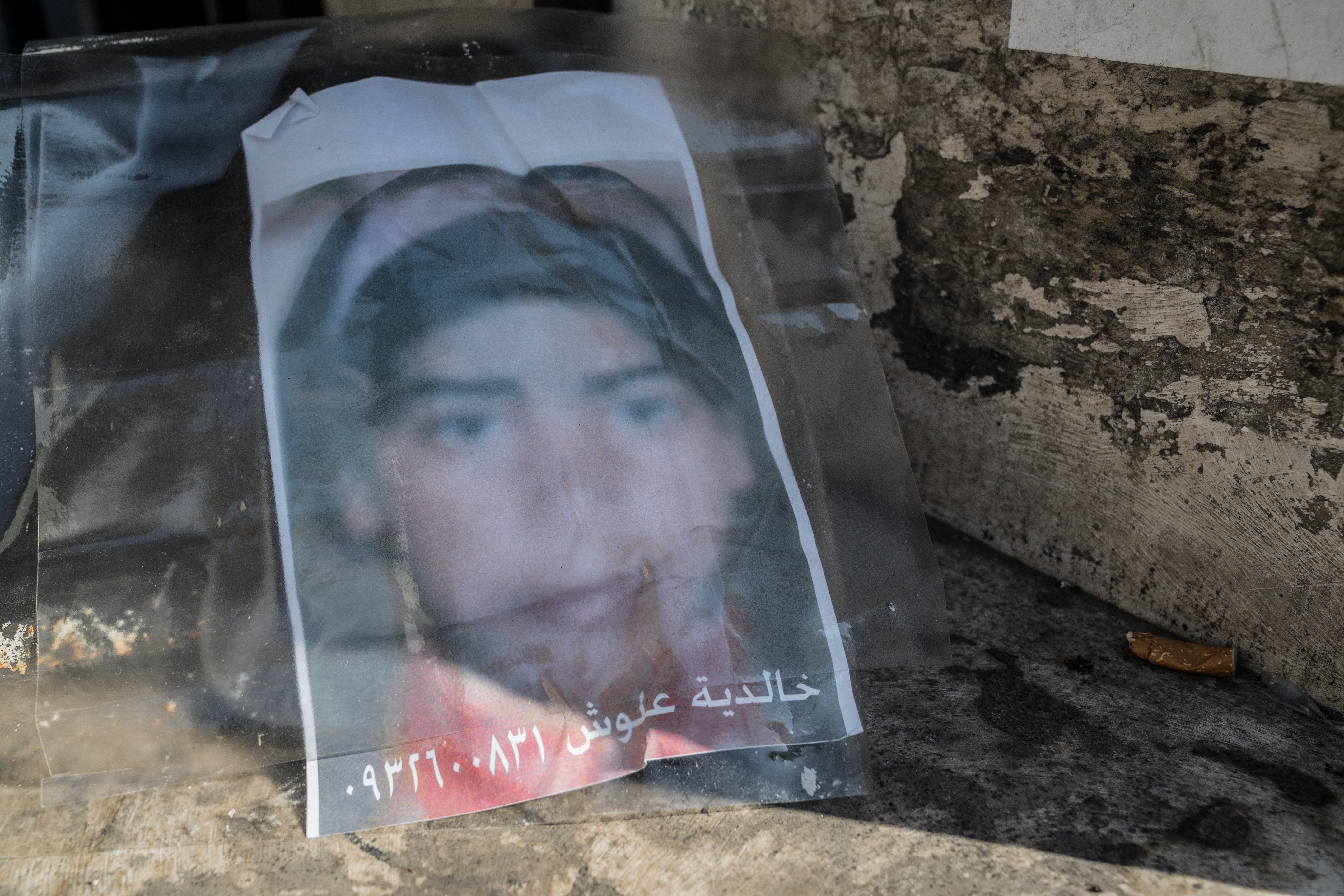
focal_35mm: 35
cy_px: 448
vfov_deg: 37.9
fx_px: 1307
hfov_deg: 54.4
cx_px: 672
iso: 400
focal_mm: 35
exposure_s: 1/500
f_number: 7.1
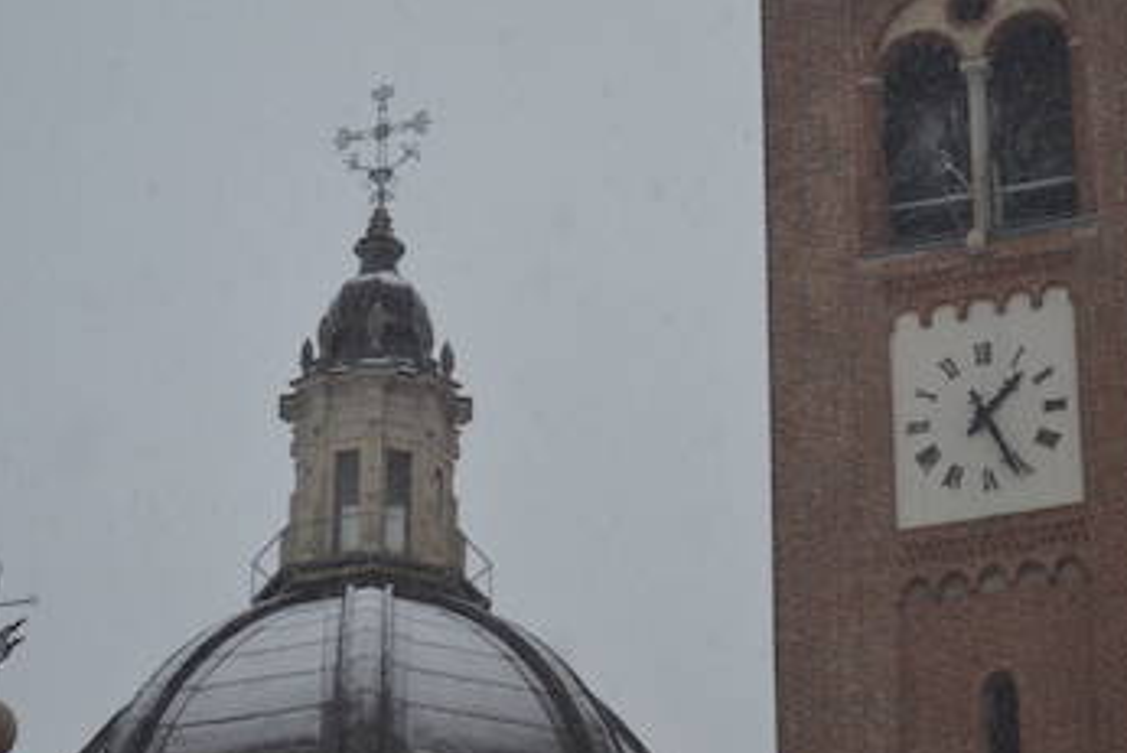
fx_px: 4474
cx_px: 537
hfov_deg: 14.4
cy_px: 411
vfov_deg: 9.6
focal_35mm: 143
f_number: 5.6
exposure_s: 1/160
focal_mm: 55
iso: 100
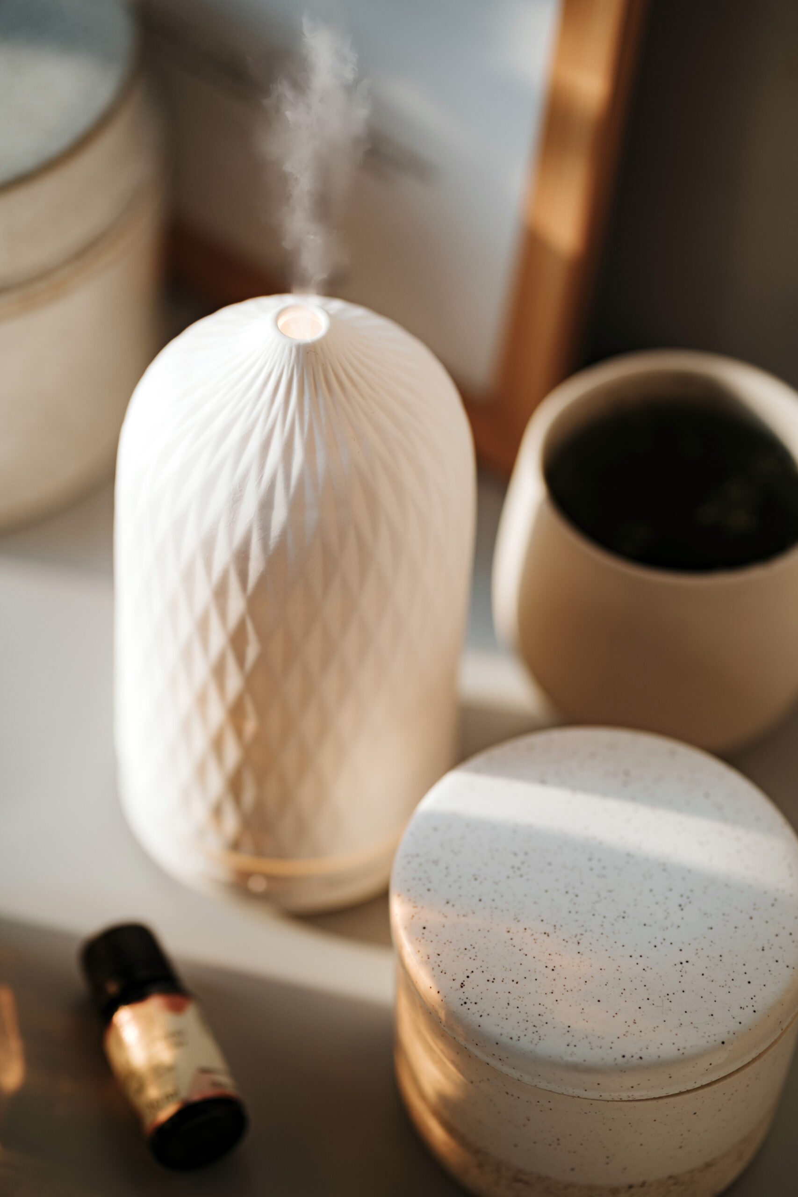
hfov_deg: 16.1
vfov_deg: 23.9
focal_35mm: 85
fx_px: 2826
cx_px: 399
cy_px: 598
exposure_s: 1/80
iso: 160
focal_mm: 85
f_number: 2.5
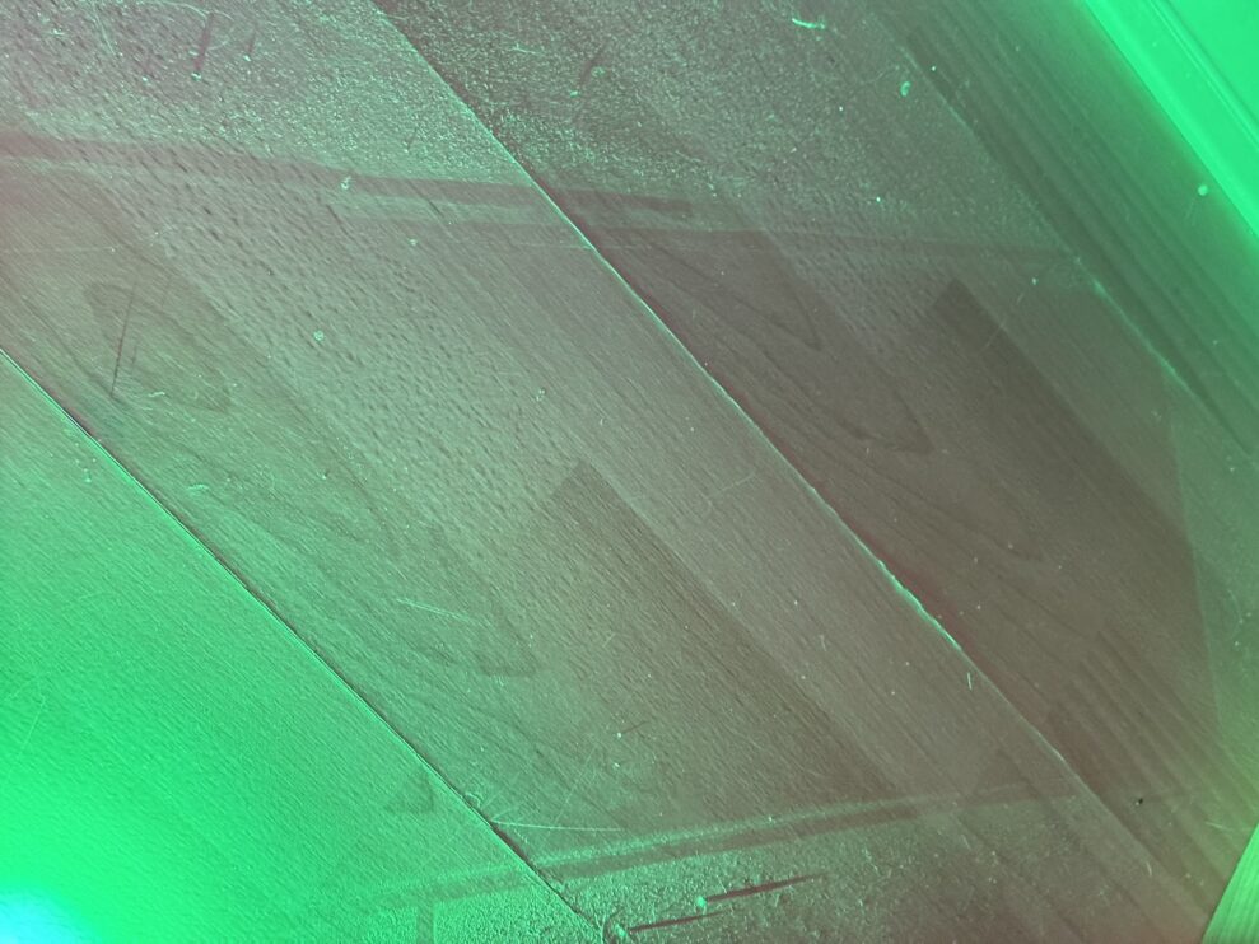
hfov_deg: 39.7
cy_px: 472
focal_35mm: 48
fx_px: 1746
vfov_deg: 30.3
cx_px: 630
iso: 500
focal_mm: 6.76
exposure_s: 1/40
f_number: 1.78
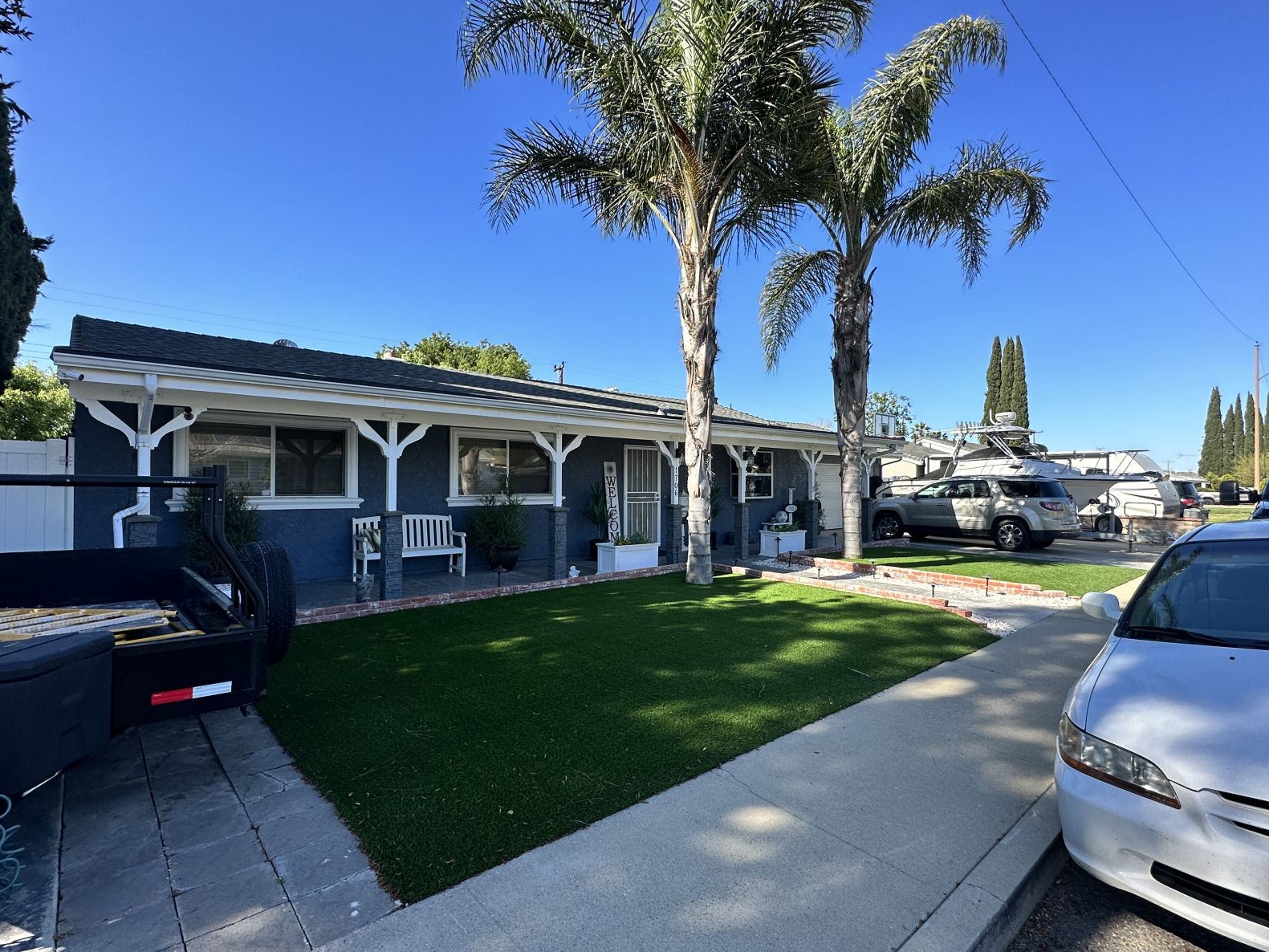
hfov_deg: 91.0
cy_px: 478
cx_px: 652
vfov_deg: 74.7
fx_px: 623
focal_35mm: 17
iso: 50
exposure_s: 1/1014
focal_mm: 2.22
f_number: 2.2
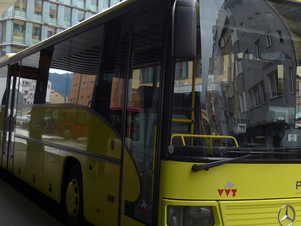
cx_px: 194
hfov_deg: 34.7
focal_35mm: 55
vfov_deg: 26.5
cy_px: 92
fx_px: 478
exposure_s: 1/250
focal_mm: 6
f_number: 2.8
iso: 80
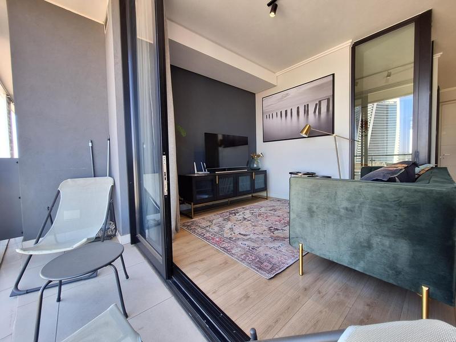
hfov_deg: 106.2
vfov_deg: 89.9
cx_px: 228
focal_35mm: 13
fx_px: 171
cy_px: 171
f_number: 2.2
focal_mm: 1.74
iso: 64
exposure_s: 1/60
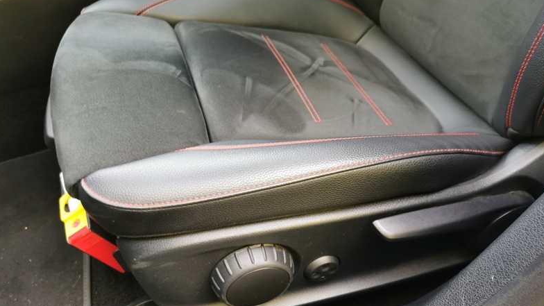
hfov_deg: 64.3
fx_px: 433
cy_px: 179
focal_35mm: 30
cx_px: 275
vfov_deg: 38.8
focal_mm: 5.58
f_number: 1.8
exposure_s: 1/33.3
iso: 400
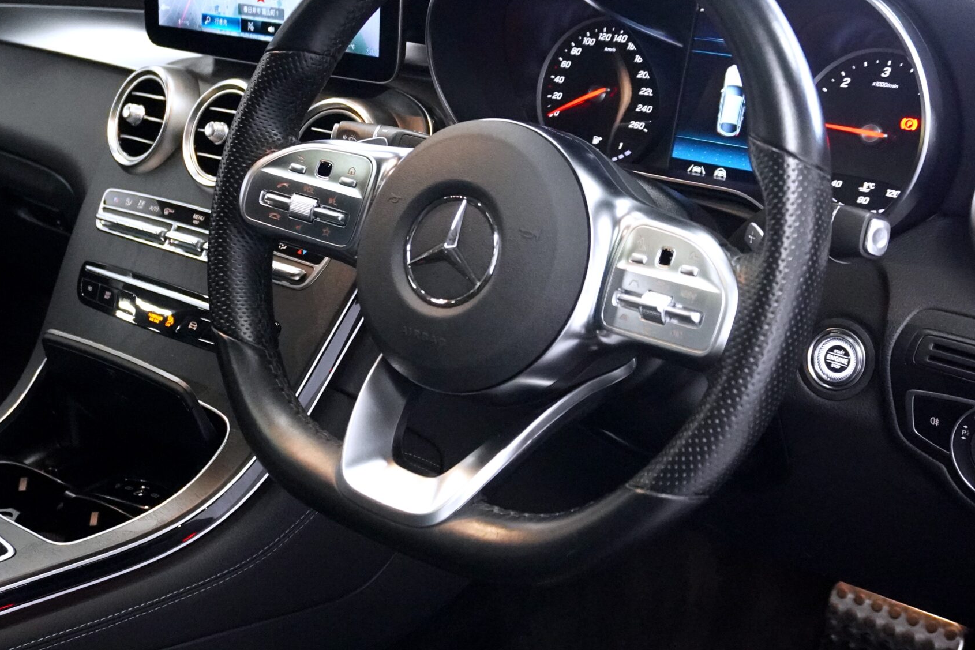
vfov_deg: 27.0
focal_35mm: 50
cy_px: 303
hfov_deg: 39.6
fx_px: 1354
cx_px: 495
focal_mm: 22
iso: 6400
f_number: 4
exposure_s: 1/160
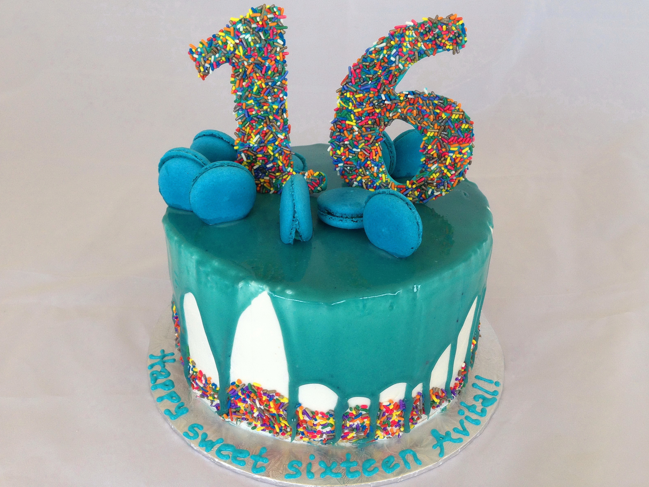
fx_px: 619
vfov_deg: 43.0
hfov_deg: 55.3
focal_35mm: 33
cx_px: 324
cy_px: 244
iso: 64
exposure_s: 1/120
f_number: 2.4
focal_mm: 4.12
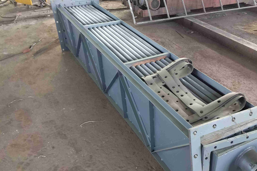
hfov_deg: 55.1
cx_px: 163
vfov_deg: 38.4
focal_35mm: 34
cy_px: 116
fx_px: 243
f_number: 1.7
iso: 208
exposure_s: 1/14.3
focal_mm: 4.32
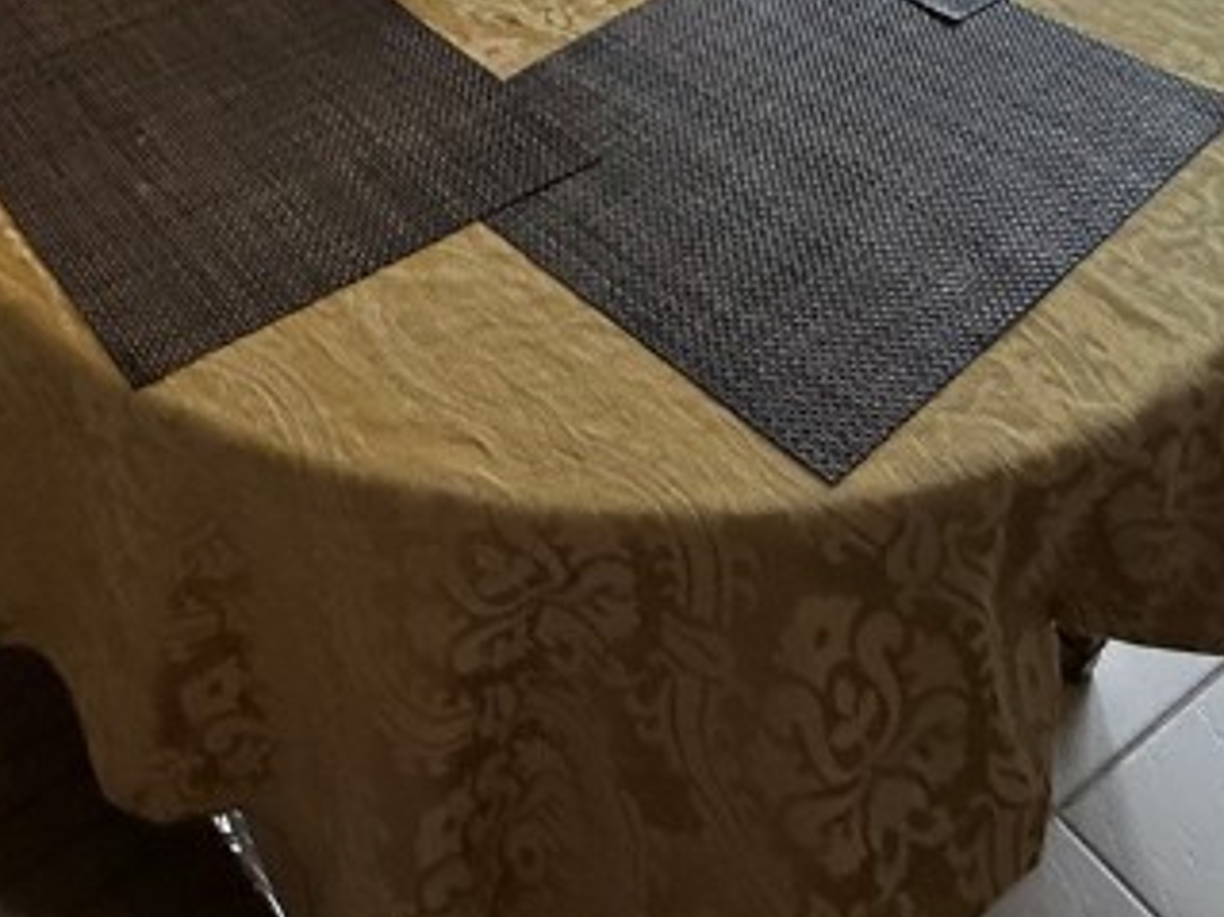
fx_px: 1591
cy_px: -407
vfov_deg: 25.4
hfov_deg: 41.0
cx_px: 318
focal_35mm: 45
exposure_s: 1/120
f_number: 2.2
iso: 500
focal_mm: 2.22
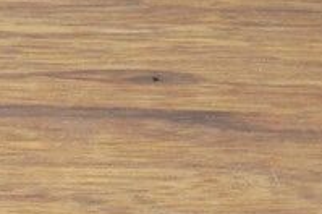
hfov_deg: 11.2
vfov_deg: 7.5
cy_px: 307
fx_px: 1598
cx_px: -104
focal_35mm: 179
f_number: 4.2
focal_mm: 6.9
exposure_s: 1/30
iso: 100
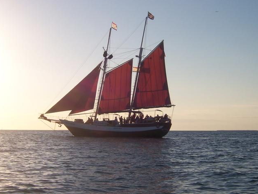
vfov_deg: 21.9
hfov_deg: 29.0
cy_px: 96
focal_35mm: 67
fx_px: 500
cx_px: 129
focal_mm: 11
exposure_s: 1/500
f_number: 6.7
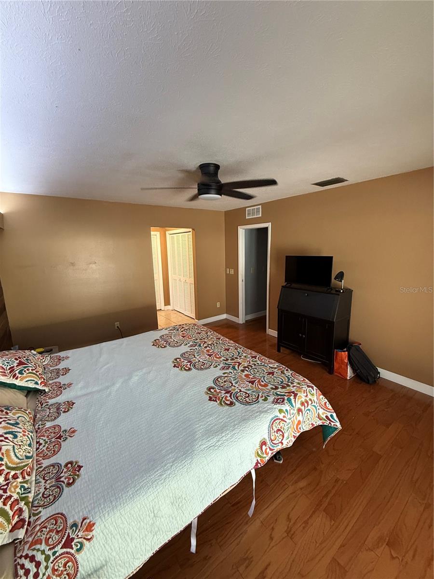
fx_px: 234
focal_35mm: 14
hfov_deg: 85.7
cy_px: 290
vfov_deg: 102.1
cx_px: 217
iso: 250
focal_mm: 2.22
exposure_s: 1/60
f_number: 2.2
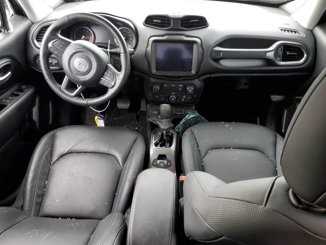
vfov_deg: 53.1
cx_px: 163
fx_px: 245
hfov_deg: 67.3
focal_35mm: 26
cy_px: 122
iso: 93
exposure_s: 1/60.2
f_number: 1.5
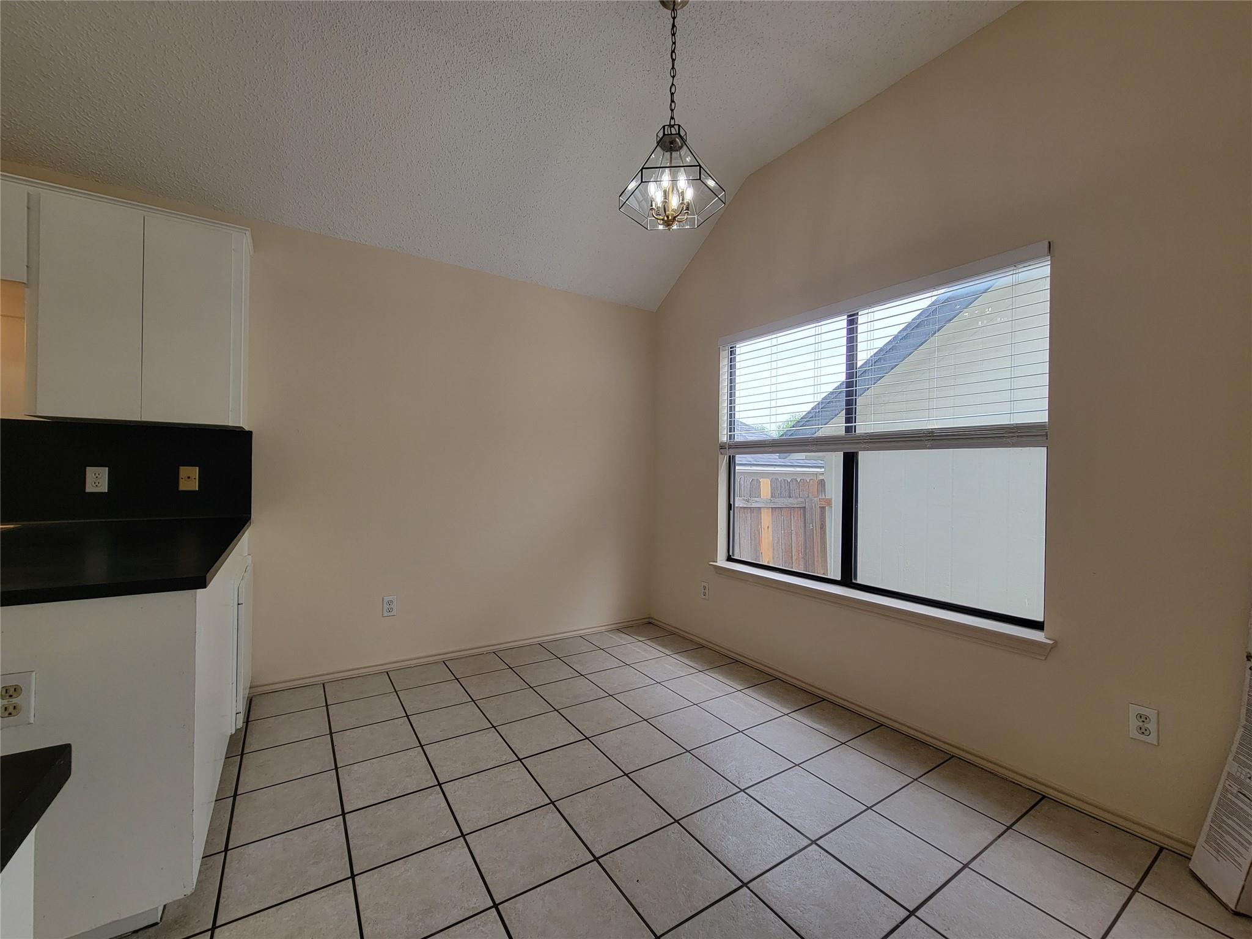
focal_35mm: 13
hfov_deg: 106.2
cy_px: 470
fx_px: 470
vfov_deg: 89.9
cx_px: 626
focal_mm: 2.2
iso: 50
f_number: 2.2
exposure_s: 1/131
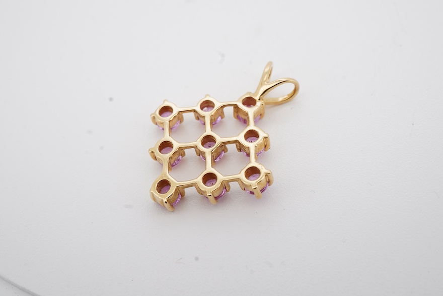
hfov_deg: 42.7
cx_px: 223
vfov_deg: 29.3
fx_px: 566
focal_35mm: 46
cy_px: 147
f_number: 22
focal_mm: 30
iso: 160
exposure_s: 1/125
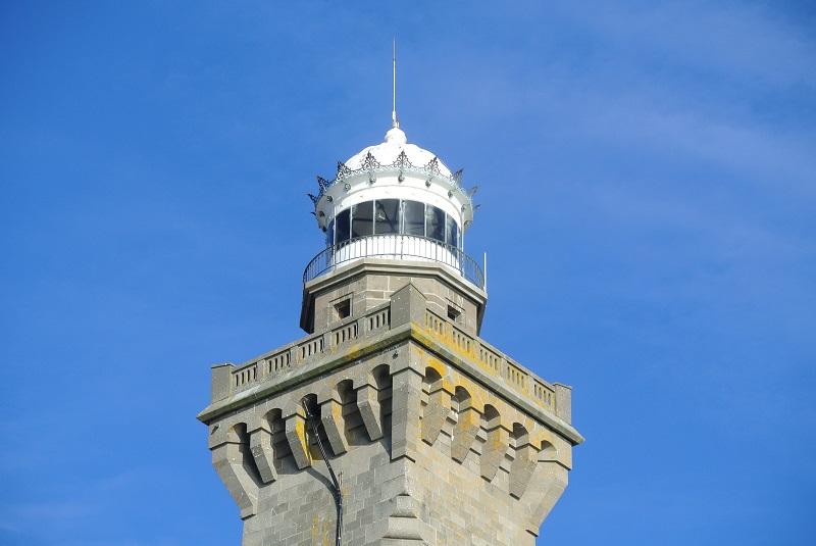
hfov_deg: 13.9
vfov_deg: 9.3
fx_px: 3358
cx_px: 408
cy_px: 273
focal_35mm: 148
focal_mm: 55.1
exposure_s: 1/800
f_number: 5
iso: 100
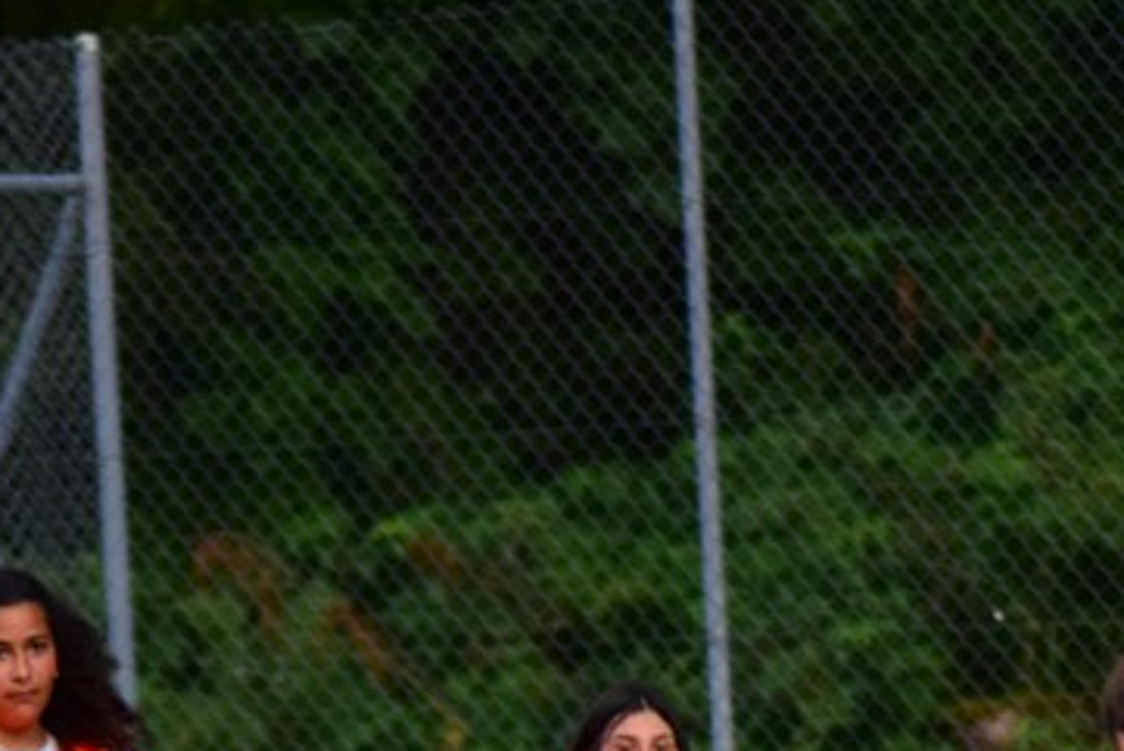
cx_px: 159
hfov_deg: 3.5
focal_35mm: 596
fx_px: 18615
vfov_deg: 2.3
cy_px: 958
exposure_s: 1/320
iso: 1600
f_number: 4.2
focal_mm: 140
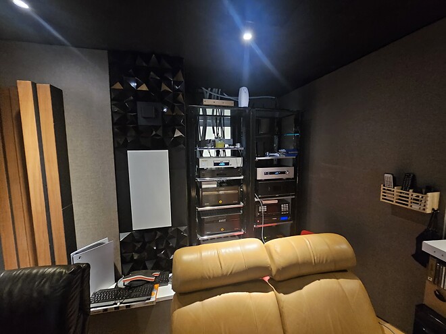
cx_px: 223
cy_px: 167
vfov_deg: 89.9
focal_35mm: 13
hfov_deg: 106.2
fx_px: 167
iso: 1250
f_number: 2.2
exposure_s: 1/24
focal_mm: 2.2
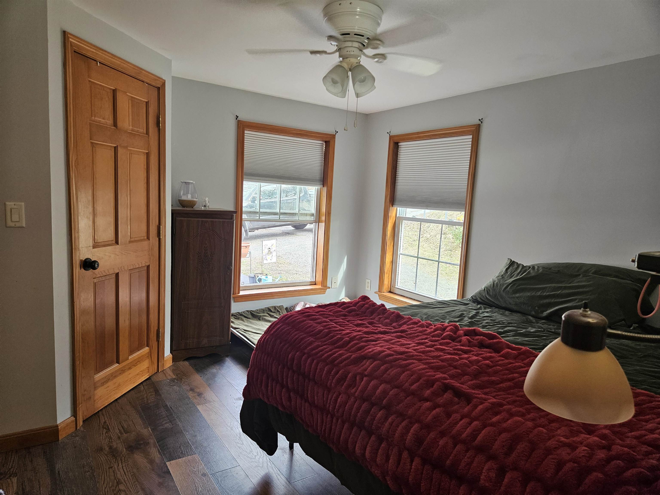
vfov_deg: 58.9
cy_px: 248
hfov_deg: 73.9
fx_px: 439
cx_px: 330
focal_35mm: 23
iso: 320
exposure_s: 1/120
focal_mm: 5.4
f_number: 1.8
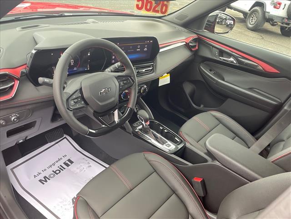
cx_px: 146
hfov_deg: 67.3
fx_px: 219
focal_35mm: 26
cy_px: 110
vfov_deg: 53.1
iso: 320
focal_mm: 4.2
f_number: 1.6
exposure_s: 1/60
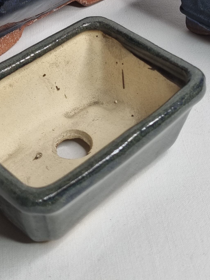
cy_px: -28
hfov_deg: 19.1
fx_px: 623
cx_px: 123
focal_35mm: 77
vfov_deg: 23.7
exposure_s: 1/128
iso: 50
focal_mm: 5.4
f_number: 1.8
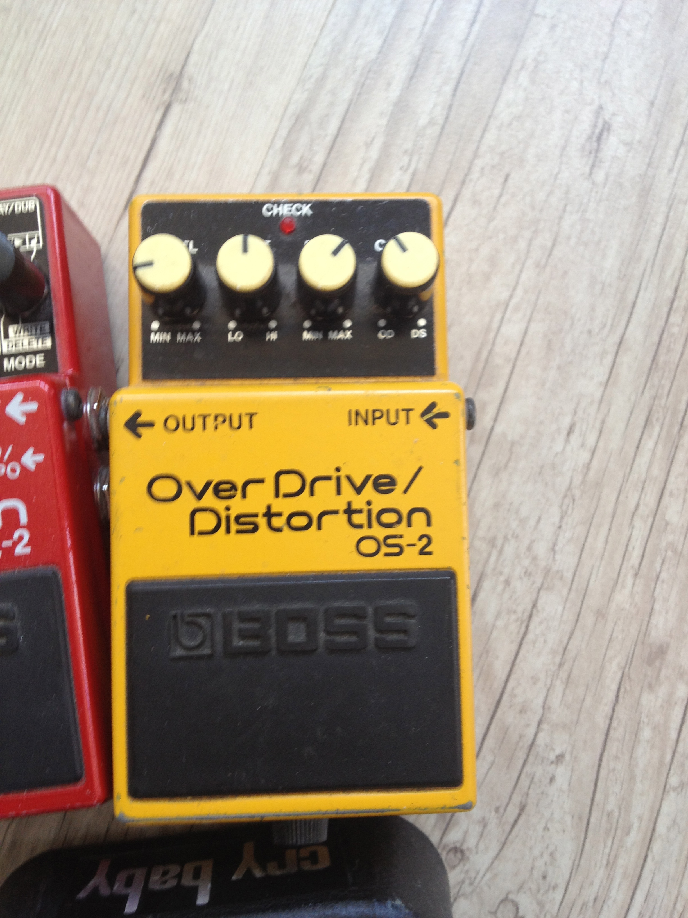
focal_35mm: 35
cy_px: 459
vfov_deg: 52.6
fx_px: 928
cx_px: 344
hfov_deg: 40.7
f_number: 2.4
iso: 64
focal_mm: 4.28
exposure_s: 1/24
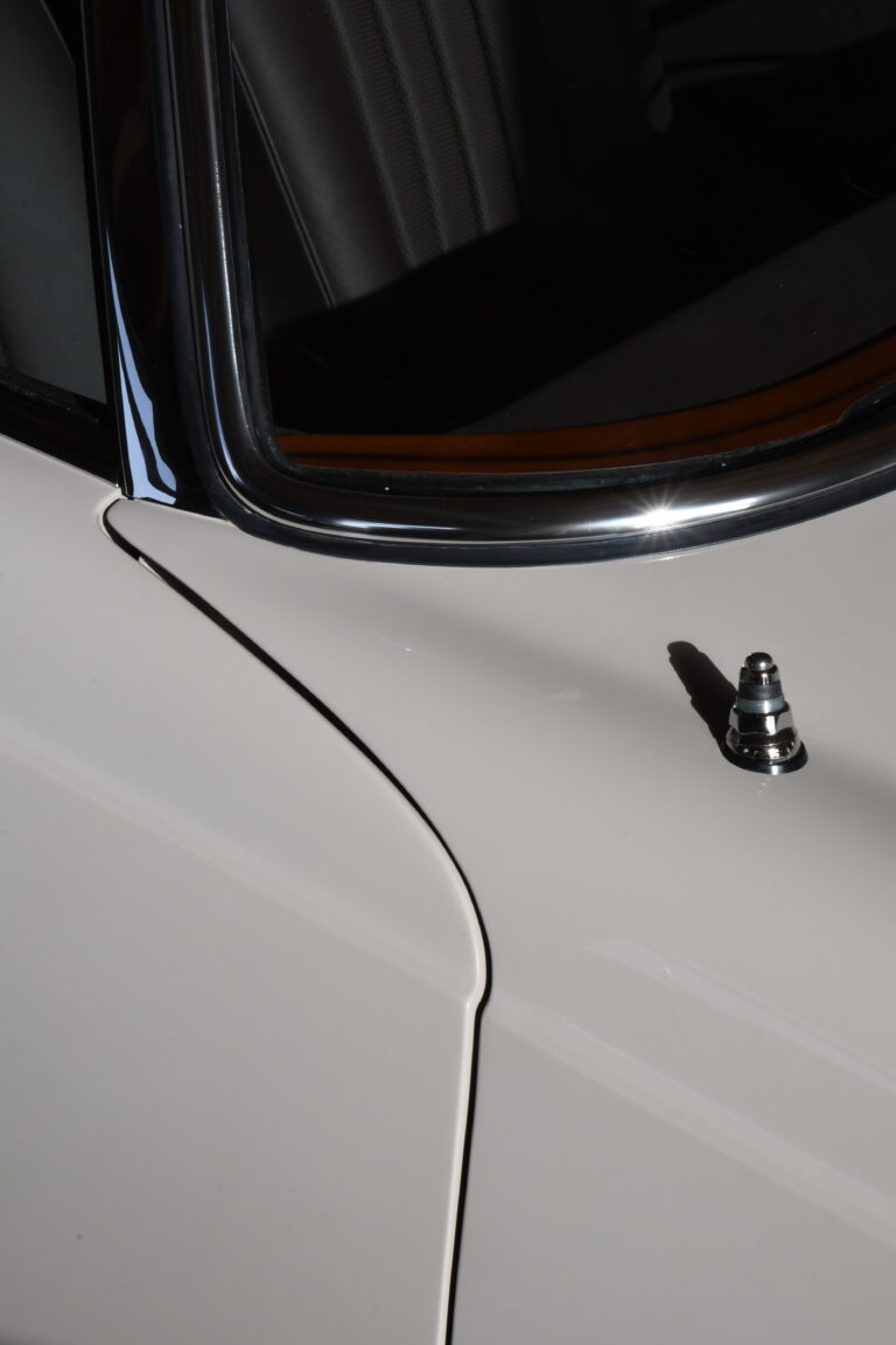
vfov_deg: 27.0
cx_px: 448
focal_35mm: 75
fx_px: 2800
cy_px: 672
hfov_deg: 18.2
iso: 500
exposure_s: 1/125
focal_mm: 50
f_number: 22
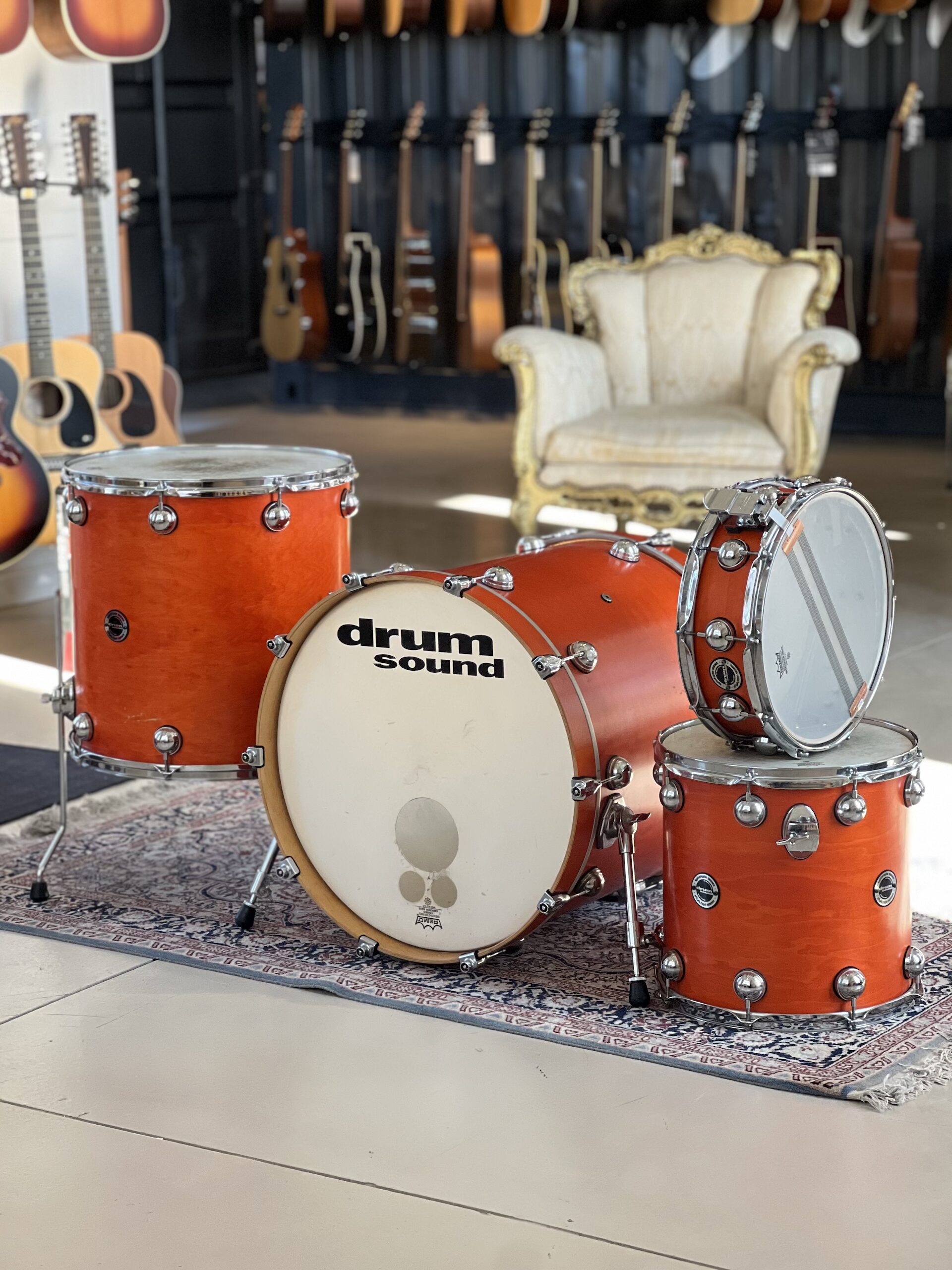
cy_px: 635
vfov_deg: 25.3
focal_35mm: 77
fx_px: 2824
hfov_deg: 19.1
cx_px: 476
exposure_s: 1/121
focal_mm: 9
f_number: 2.8
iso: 160
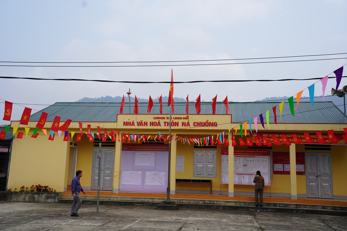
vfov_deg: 32.6
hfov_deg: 47.4
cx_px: 174
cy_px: 116
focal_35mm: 41
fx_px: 395
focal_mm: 41
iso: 100
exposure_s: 1/640
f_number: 5
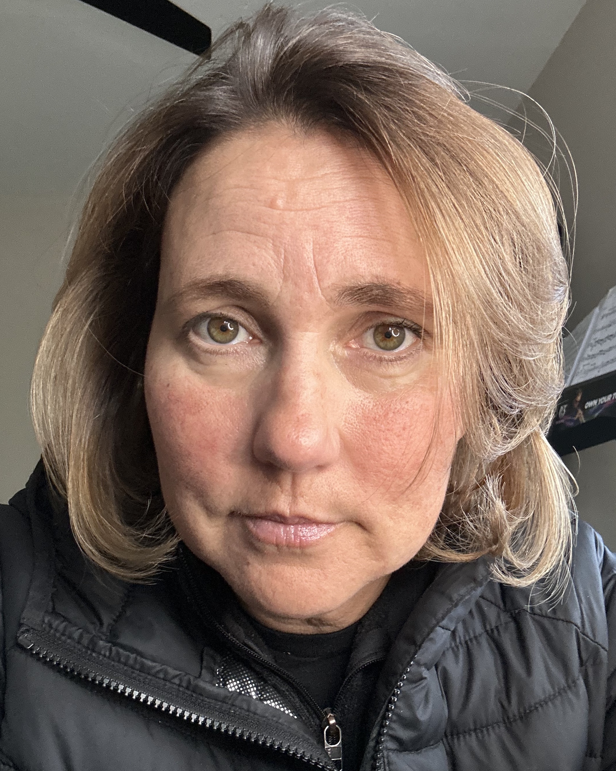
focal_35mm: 34
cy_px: 382
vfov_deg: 52.8
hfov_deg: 43.3
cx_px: 293
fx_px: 775
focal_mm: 2.69
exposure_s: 1/60
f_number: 1.9
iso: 200
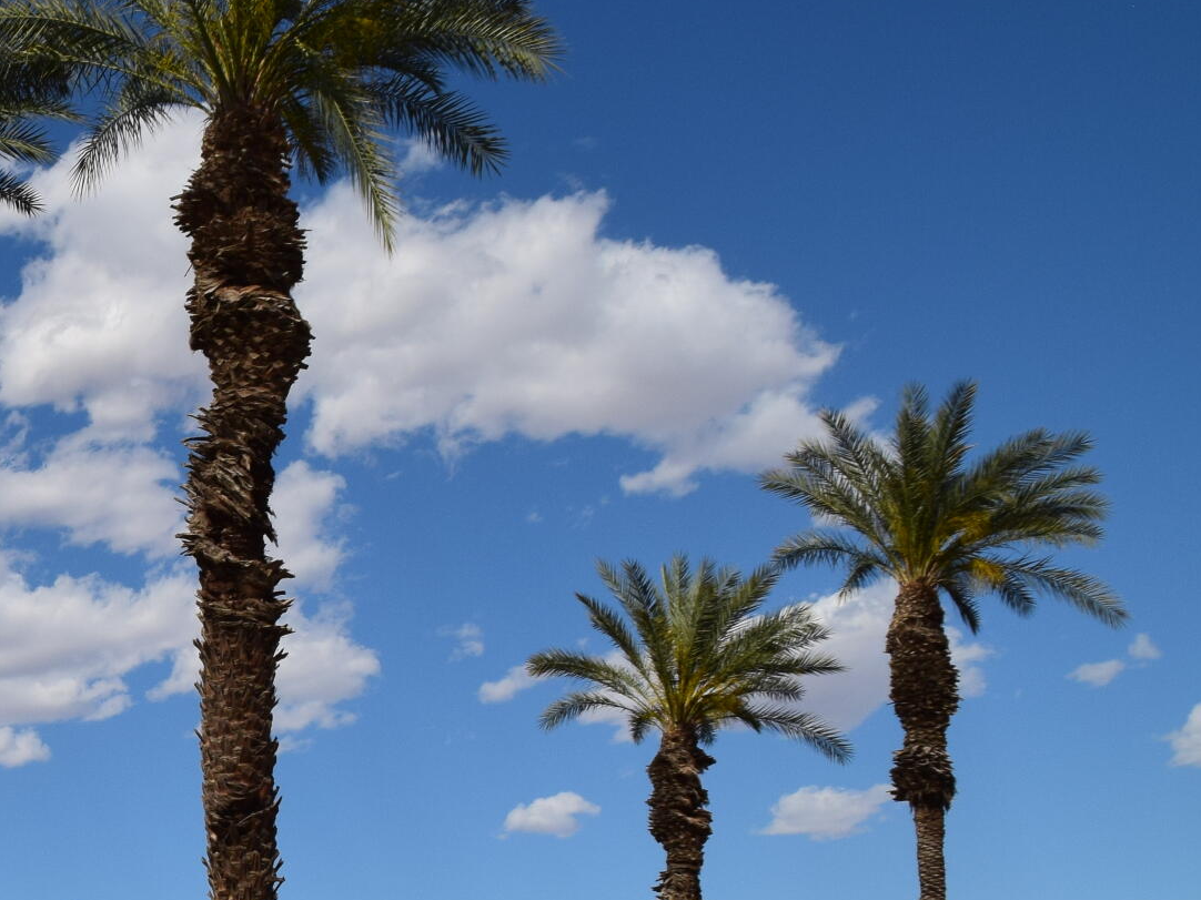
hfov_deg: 23.6
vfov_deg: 20.3
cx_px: -397
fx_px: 2497
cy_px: 659
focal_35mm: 72
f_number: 13
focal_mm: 18
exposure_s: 1/800
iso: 200
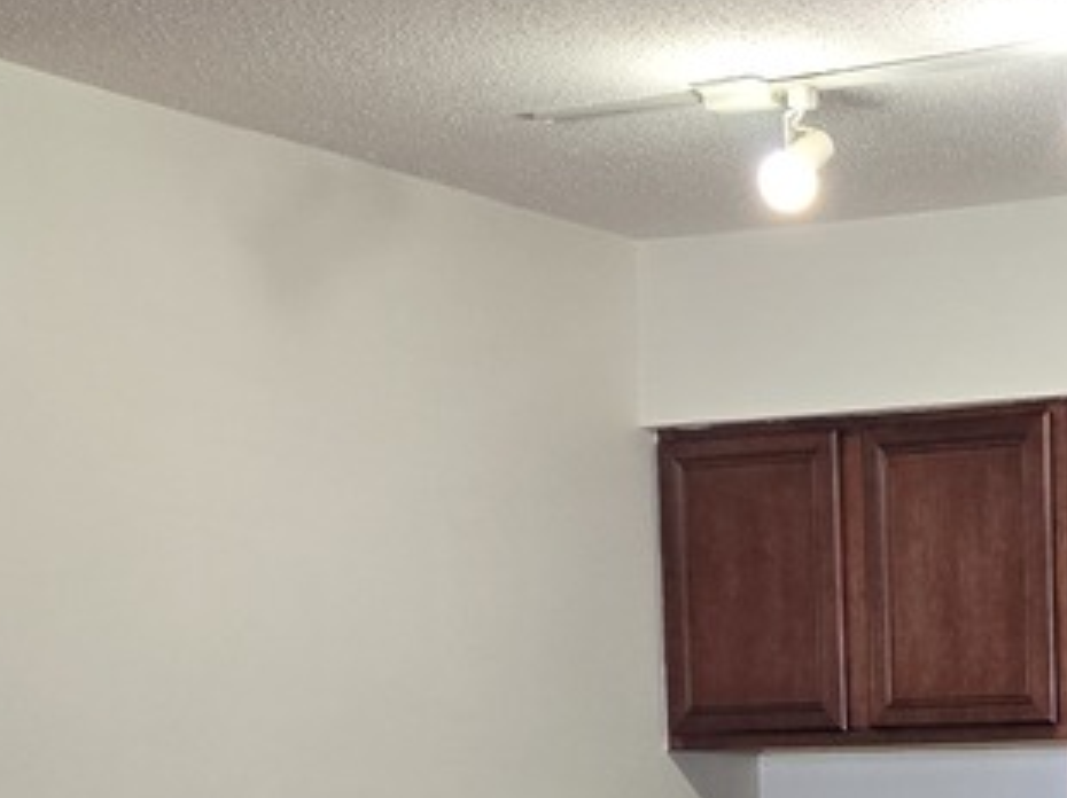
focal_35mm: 107
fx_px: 3296
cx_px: 1377
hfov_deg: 17.3
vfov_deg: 13.0
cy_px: 1255
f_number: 1.8
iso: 200
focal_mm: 5.4
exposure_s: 1/120
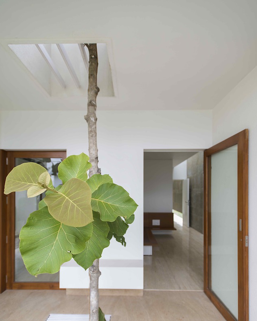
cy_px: 192
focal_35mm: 20
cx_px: 130
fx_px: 190
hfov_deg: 68.1
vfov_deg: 79.5
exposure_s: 1/80
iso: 50
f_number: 2.8
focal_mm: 17
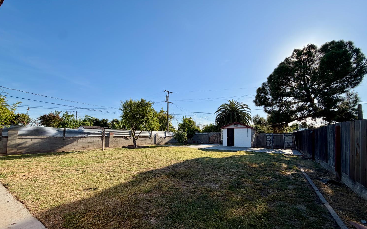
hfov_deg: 101.5
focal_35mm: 15
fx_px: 150
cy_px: 128
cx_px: 184
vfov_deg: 74.5
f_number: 2.2
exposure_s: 1/770
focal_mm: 2.22
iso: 25
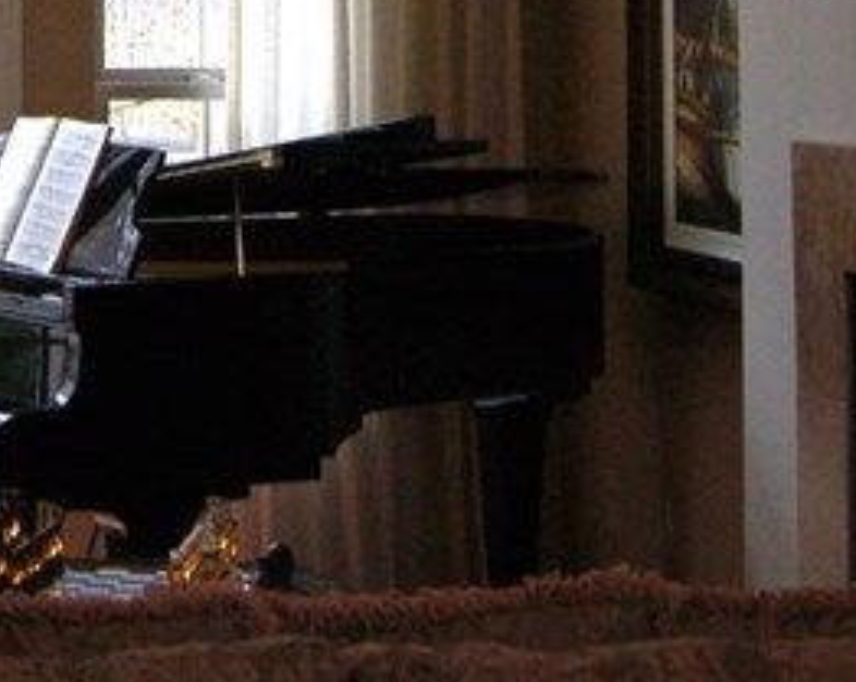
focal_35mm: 152
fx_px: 3847
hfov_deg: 12.5
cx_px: -109
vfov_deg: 9.8
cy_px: -411
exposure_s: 1/125
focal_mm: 26
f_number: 5.6
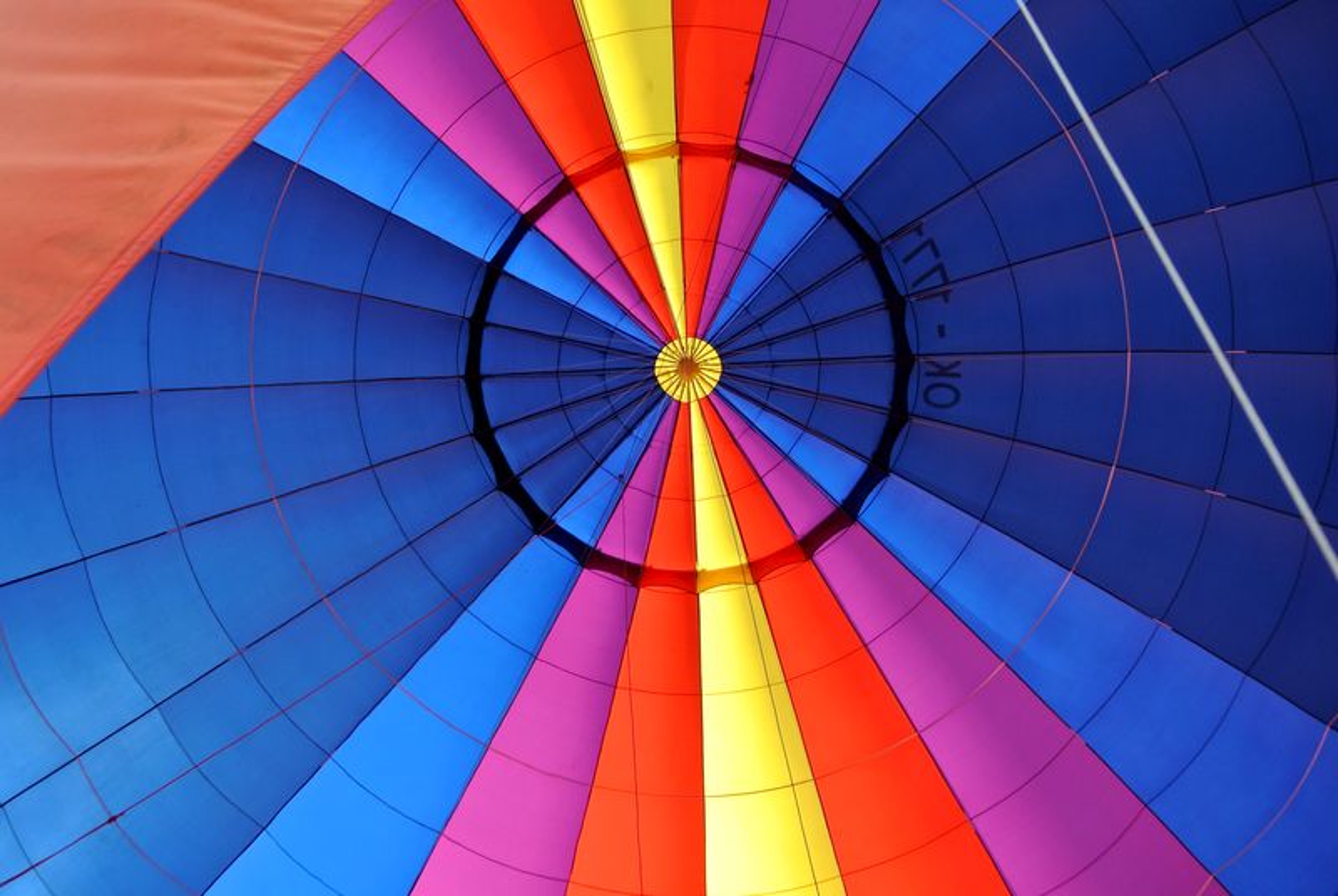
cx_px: 669
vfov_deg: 33.5
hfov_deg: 48.4
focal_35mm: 40
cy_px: 448
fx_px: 1489
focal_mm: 15.1
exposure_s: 1/160
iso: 100
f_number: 4.2
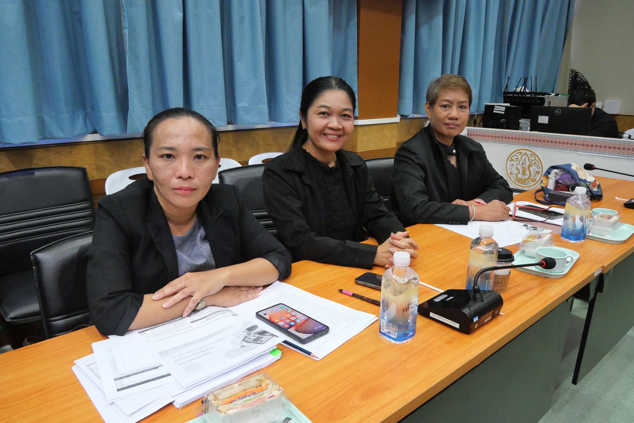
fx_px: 423
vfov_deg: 53.2
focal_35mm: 24
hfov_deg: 73.7
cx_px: 317
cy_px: 212
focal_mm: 12
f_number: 5
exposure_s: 1/60
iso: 3200
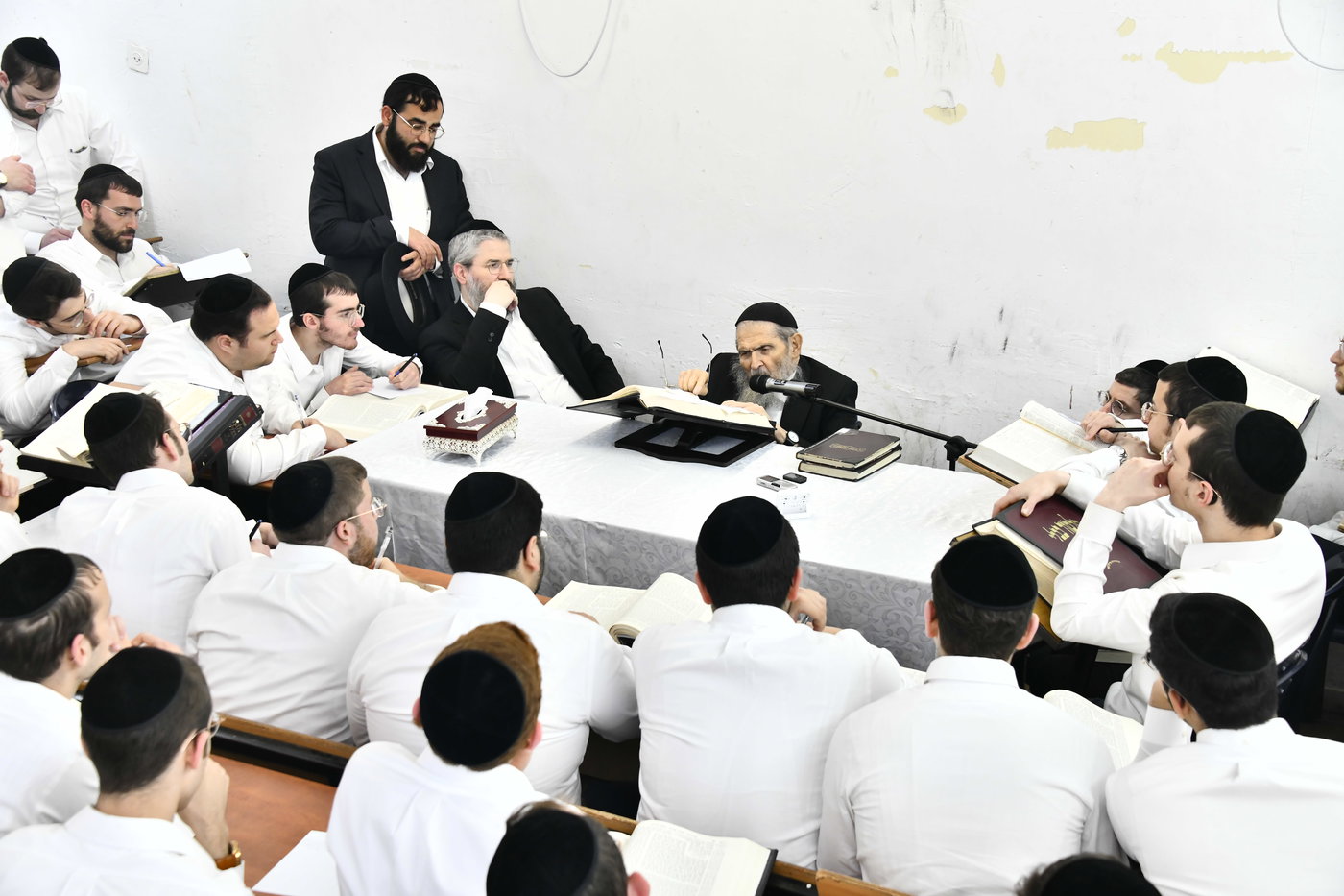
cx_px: 672
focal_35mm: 55
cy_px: 448
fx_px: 2053
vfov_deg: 24.6
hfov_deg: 36.3
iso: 1600
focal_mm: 55
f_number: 5.6
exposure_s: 1/125
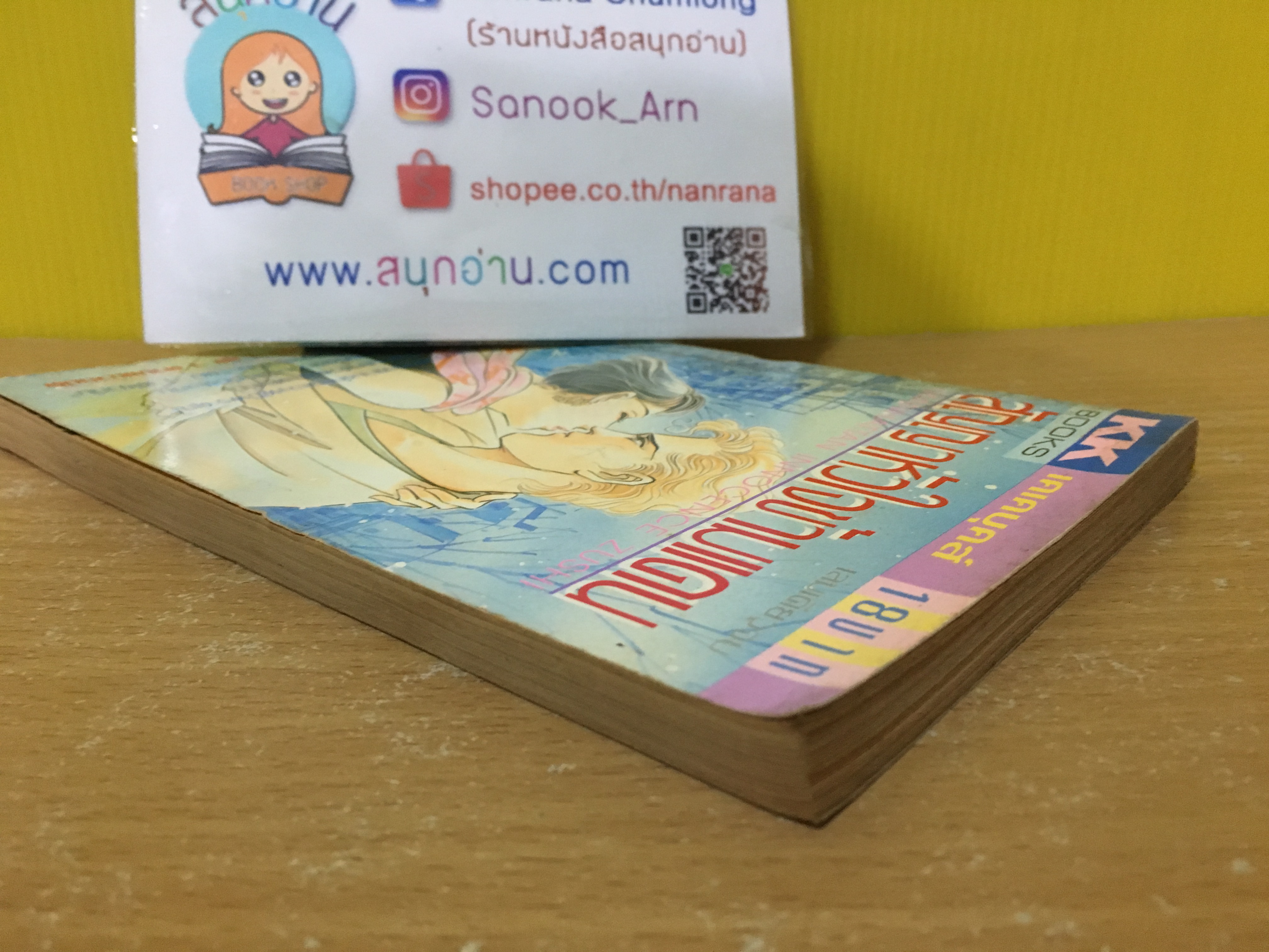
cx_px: 634
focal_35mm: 29
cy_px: 476
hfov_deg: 61.7
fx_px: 1063
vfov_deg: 48.2
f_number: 2.2
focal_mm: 4.15
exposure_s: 1/20
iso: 200
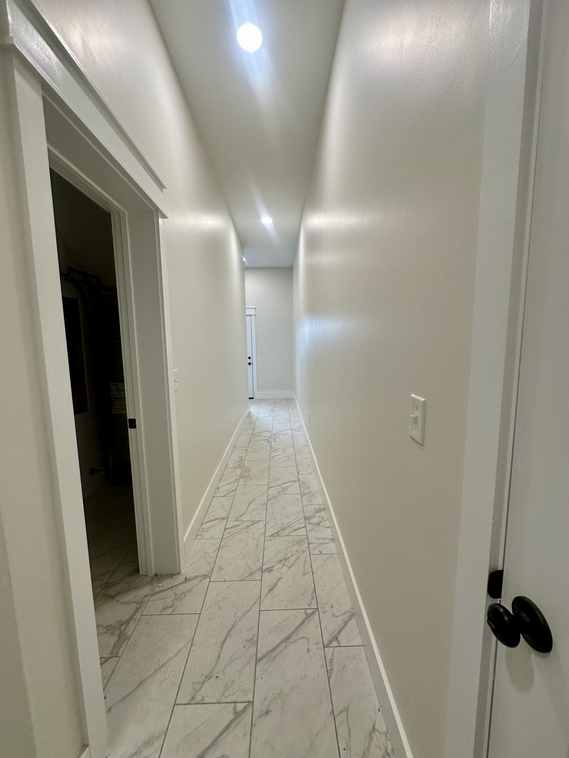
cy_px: 379
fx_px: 307
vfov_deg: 102.1
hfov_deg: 85.7
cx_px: 284
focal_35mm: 14
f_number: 2.2
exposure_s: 1/120
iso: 160
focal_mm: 2.22
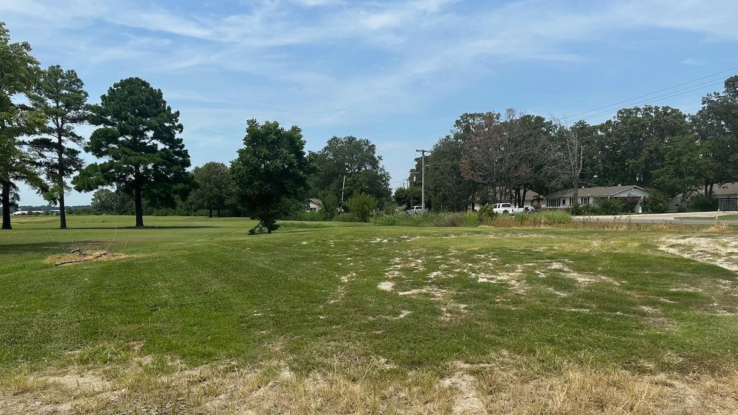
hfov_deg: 69.9
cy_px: 257
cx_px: 365
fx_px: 528
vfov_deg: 42.6
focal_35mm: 27
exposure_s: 1/5263
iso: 80
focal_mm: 6.86
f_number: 1.78
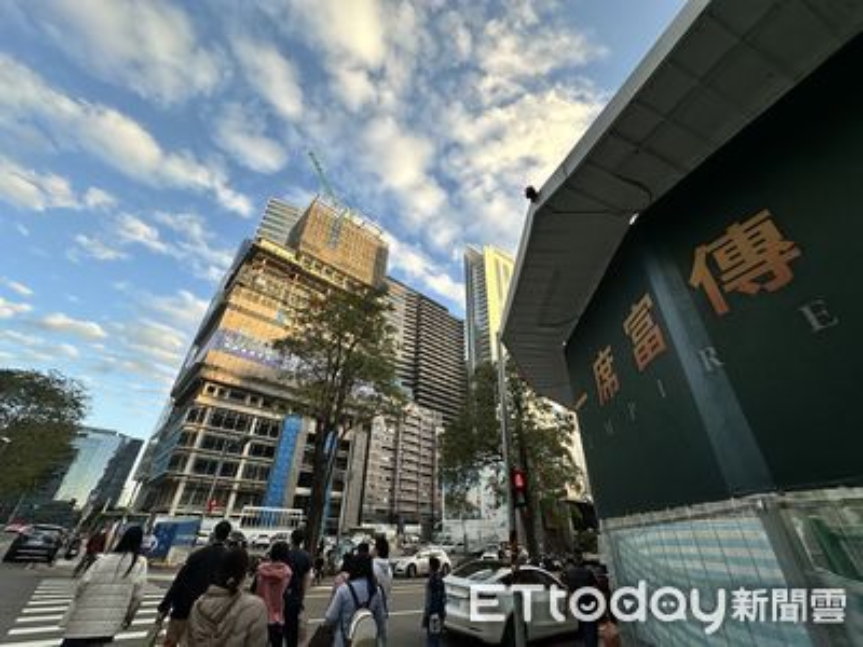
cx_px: 432
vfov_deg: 85.7
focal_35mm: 14
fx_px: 349
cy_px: 324
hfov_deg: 102.1
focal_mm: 2.22
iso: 40
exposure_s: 1/469
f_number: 2.2
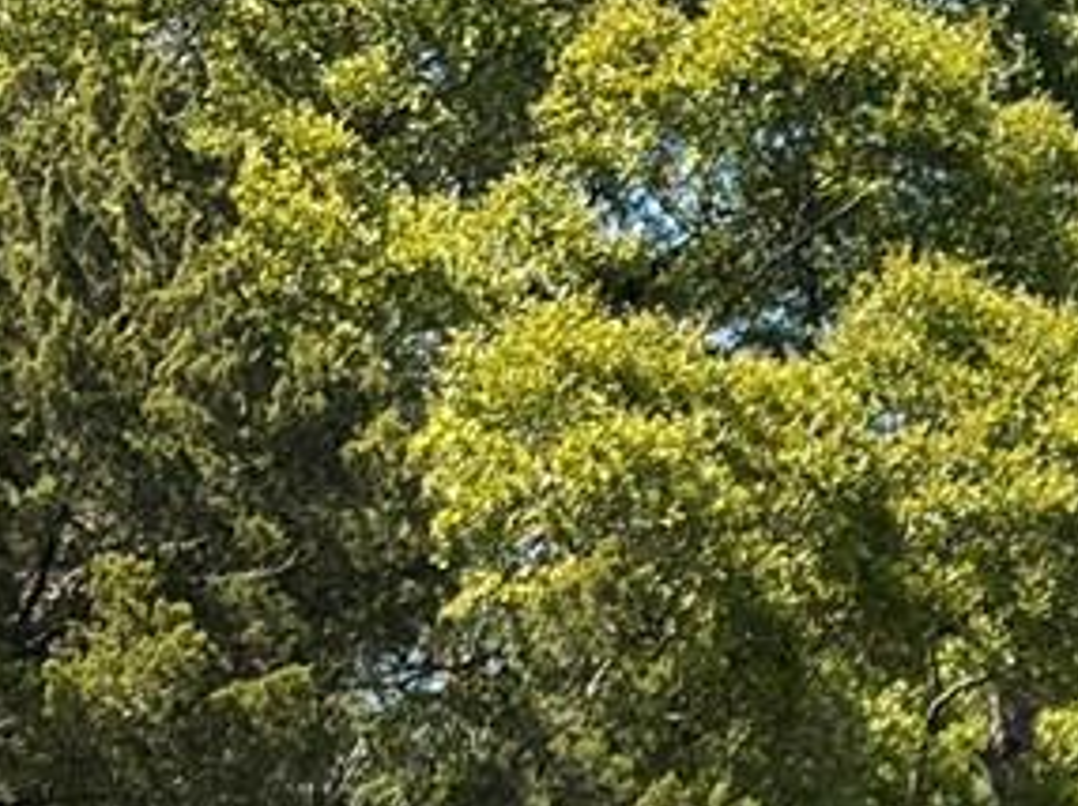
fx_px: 9055
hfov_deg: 6.5
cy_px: 1687
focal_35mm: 291
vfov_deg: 5.0
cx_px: 2495
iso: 50
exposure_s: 1/2212
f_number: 1.6
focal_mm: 5.96
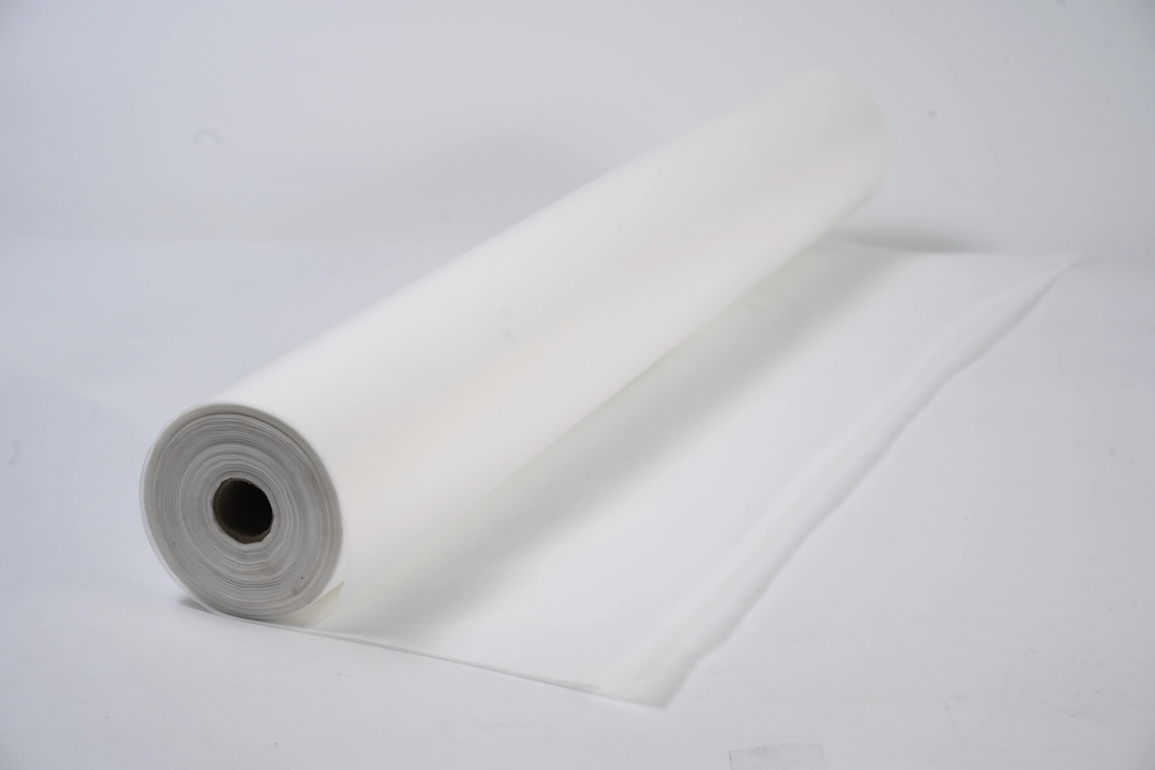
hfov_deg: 23.1
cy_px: 385
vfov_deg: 15.5
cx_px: 578
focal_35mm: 88
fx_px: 2823
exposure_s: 1/125
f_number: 10
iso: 200
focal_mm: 88
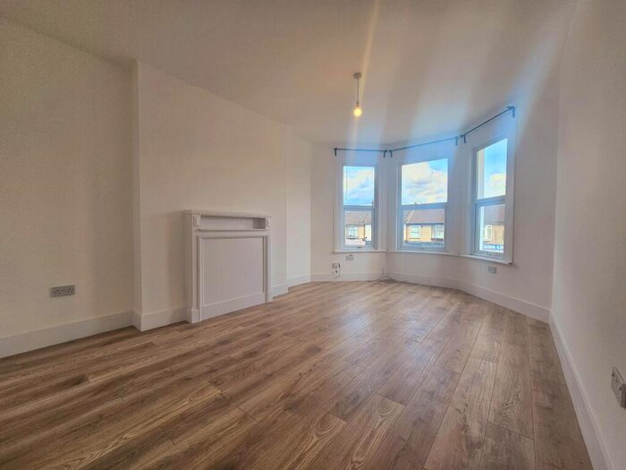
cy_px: 235
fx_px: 235
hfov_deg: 106.2
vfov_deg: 89.9
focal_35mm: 13
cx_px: 313
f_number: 2.2
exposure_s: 1/250
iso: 50
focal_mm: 2.2
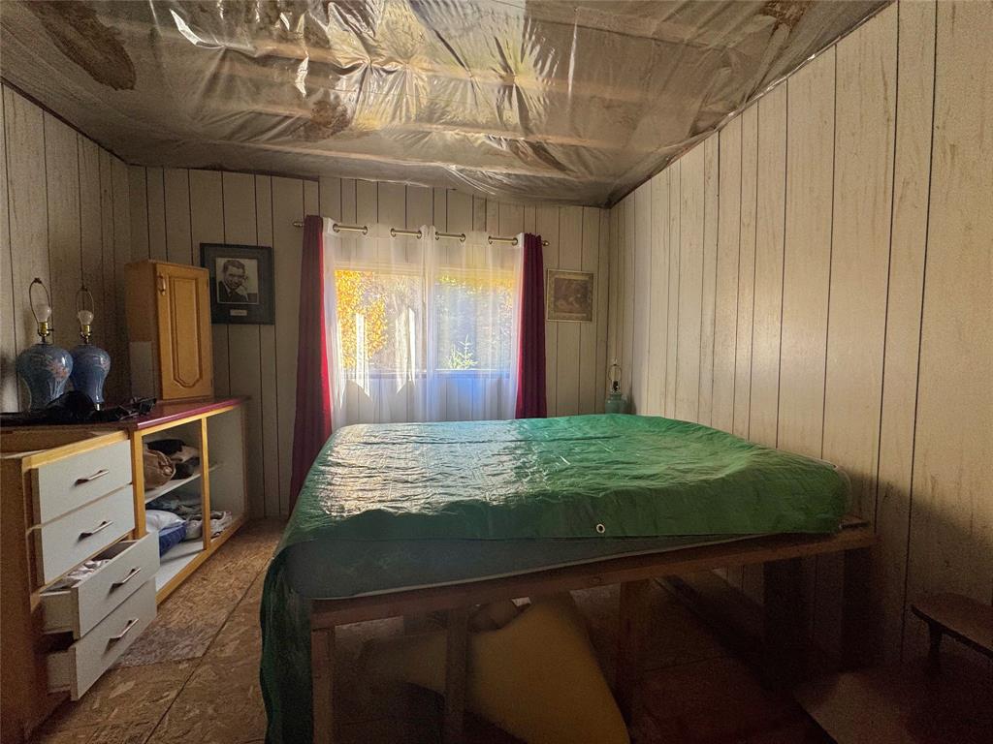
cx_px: 496
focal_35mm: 14
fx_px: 402
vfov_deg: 85.7
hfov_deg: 102.1
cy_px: 372
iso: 100
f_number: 2.2
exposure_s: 1/99
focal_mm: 2.22
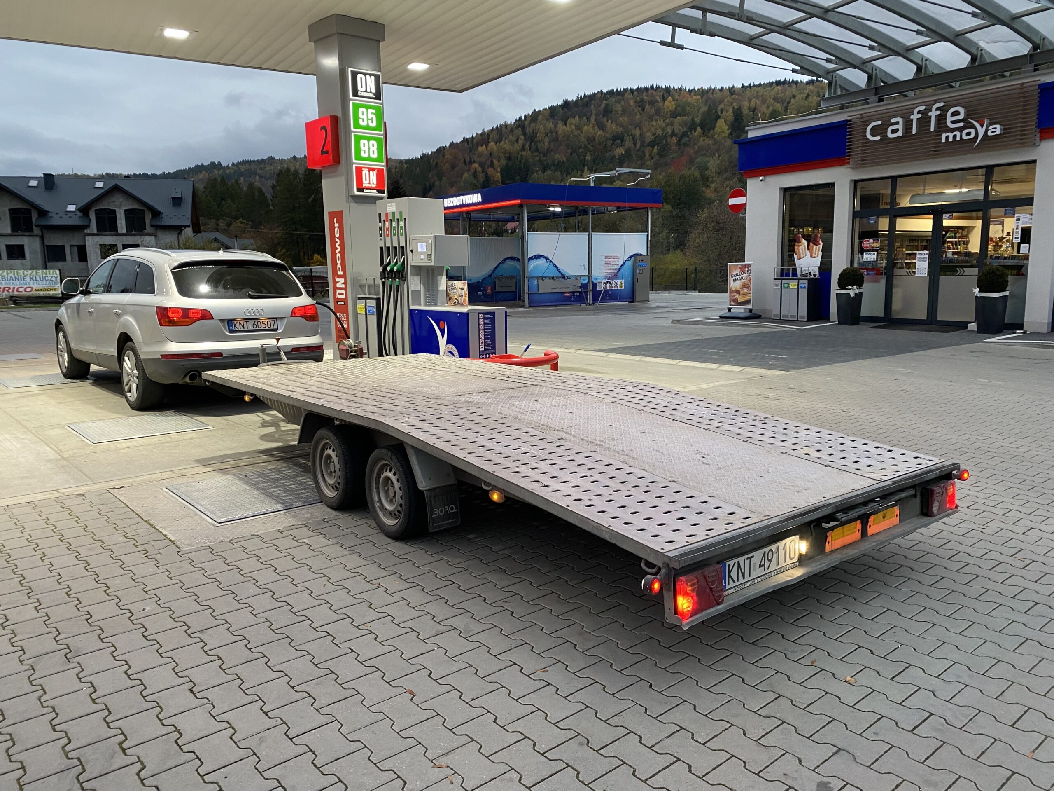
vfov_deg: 53.1
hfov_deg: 67.3
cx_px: 527
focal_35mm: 26
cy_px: 396
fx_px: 792
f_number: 1.8
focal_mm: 4.25
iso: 125
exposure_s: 1/50
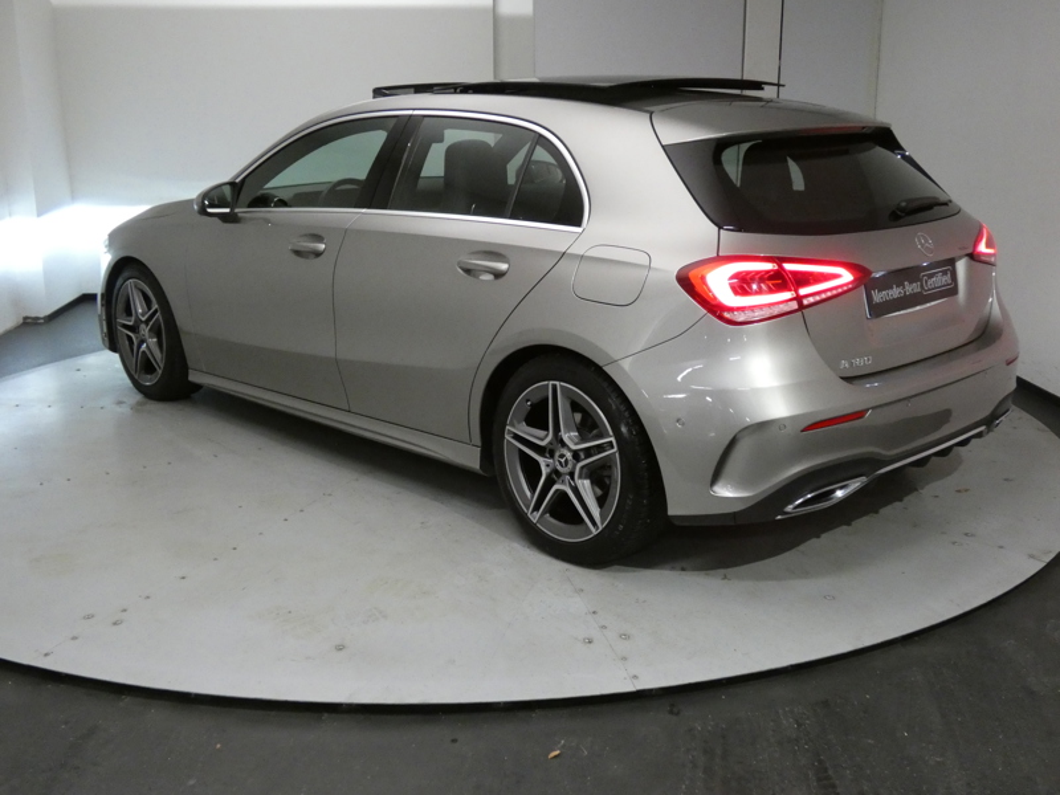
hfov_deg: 49.0
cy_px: 398
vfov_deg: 37.7
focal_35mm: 38
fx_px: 1164
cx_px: 530
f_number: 3.5
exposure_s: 1/80
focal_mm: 6.8
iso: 1000
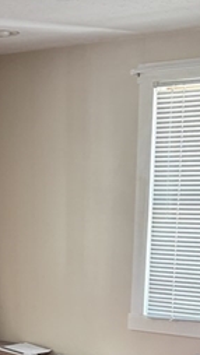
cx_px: 64
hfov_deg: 15.3
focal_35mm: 79
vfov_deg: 24.1
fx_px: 744
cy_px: 442
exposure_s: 1/60
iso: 500
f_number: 1.78
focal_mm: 6.76
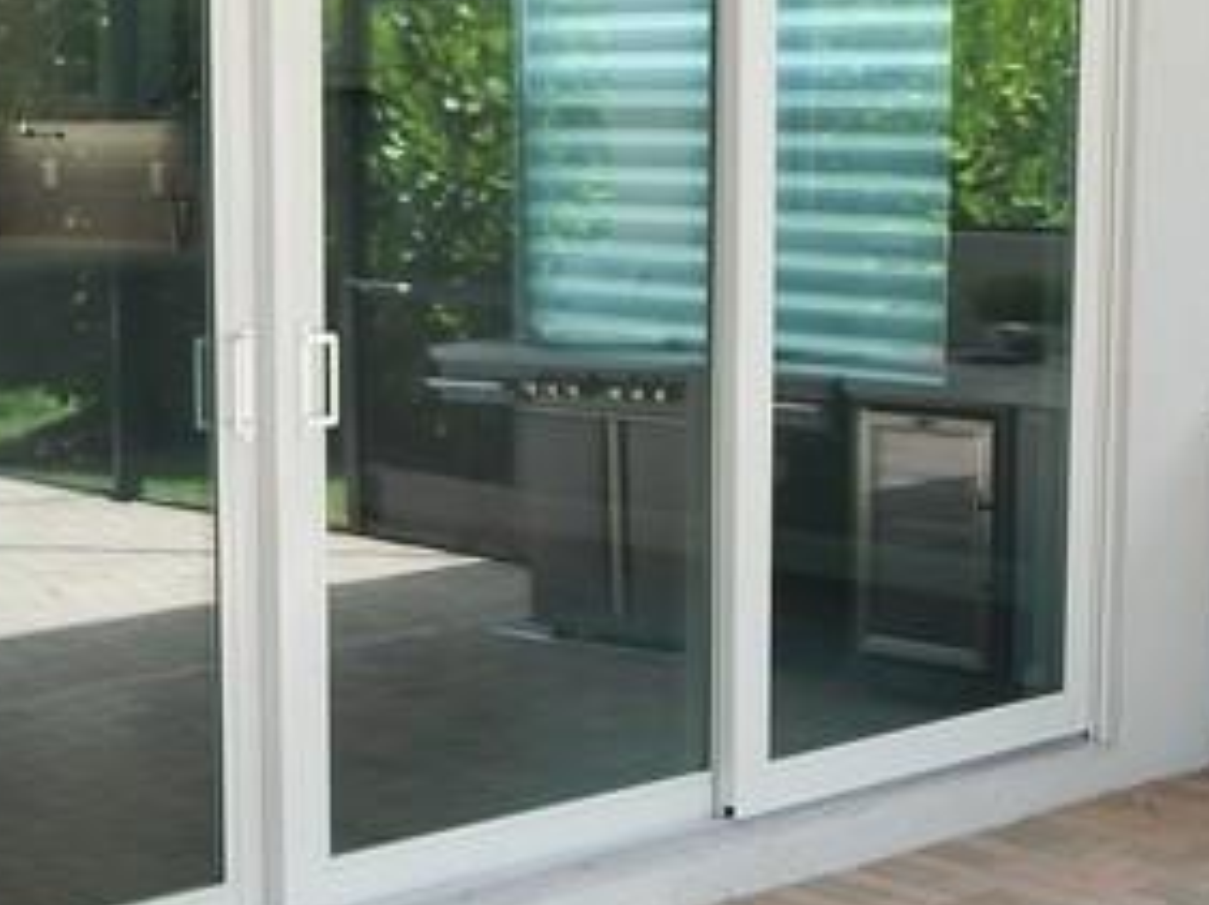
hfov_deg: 24.3
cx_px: 412
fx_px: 2792
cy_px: 545
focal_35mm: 80
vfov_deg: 18.4
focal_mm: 4
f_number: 3
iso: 125
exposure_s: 1/160
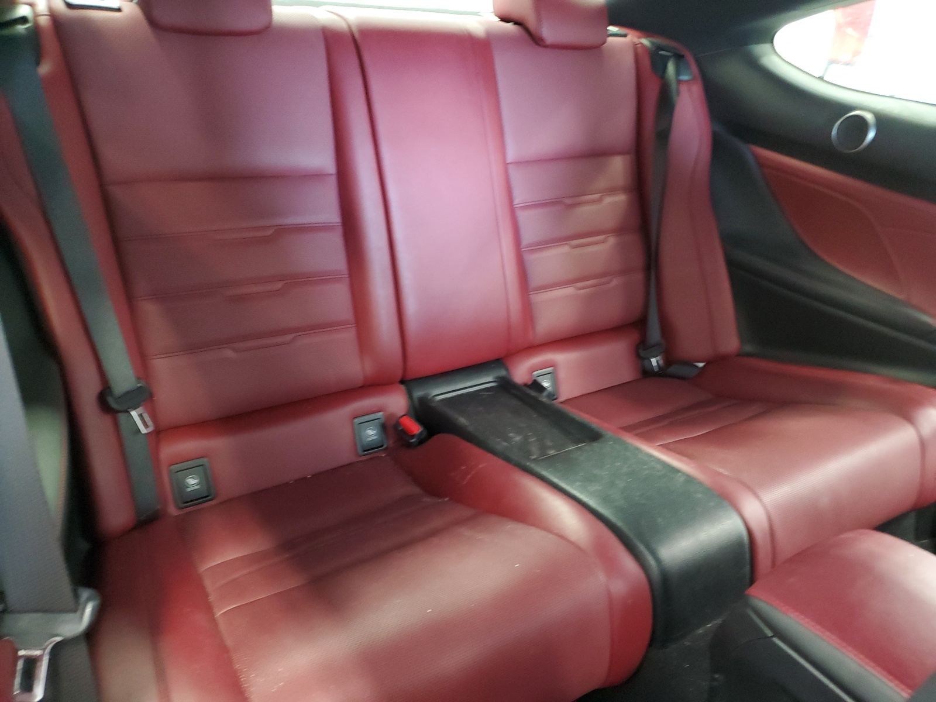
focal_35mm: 26
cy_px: 351
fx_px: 703
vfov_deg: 53.1
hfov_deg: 67.3
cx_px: 468
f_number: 1.5
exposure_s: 1/17
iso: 315
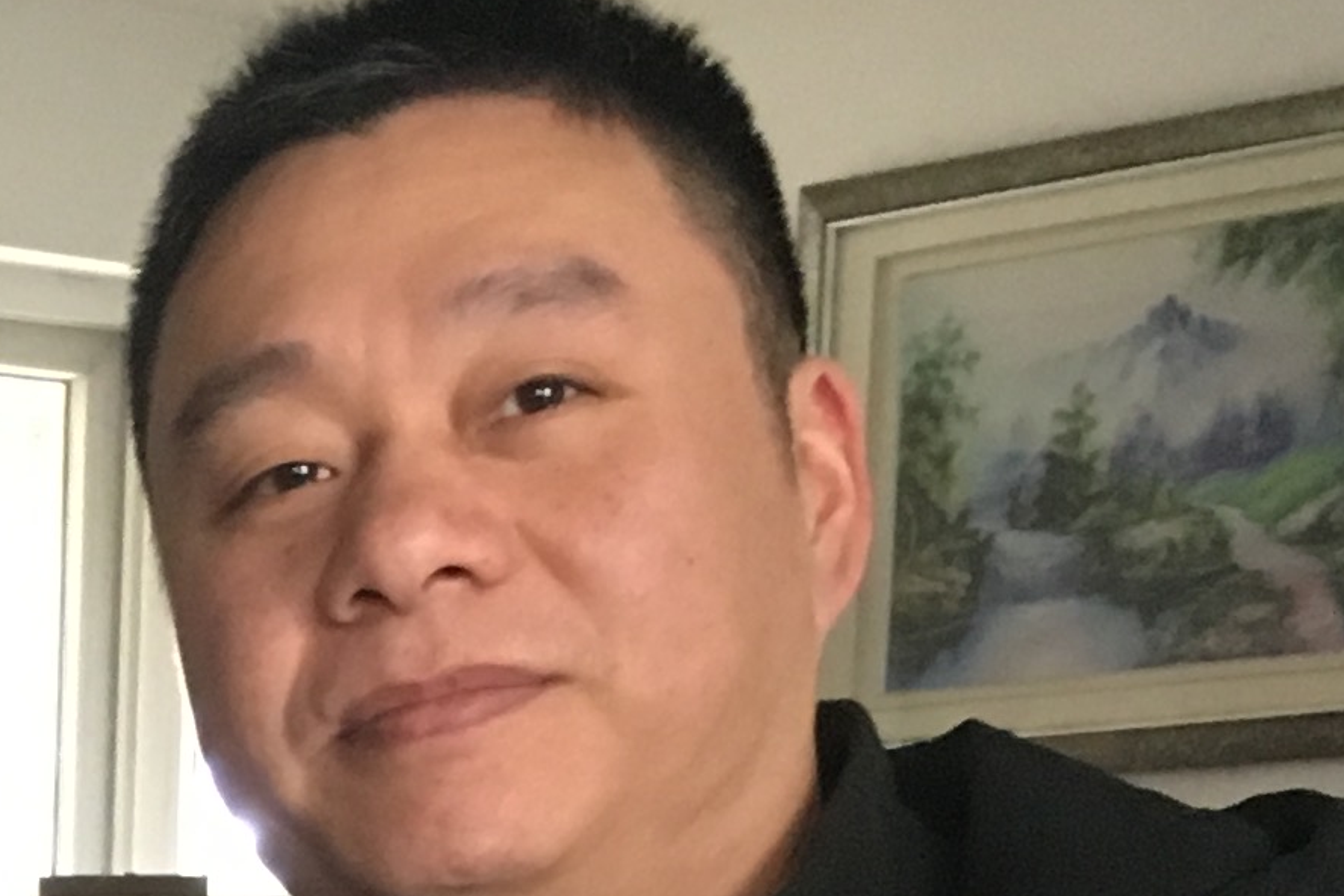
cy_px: 2154
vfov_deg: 9.0
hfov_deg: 13.9
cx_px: -786
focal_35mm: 137
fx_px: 5114
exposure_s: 1/33
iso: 200
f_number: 2.2
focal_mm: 4.15
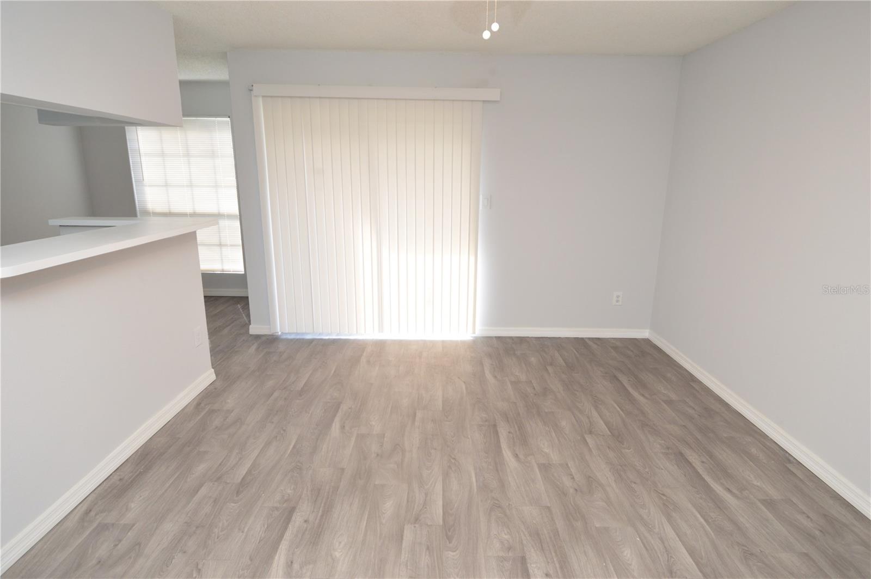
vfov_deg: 67.3
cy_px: 290
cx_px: 436
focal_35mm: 18
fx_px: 435
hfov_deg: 90.1
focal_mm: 12
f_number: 4.5
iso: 400
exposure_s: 1/80
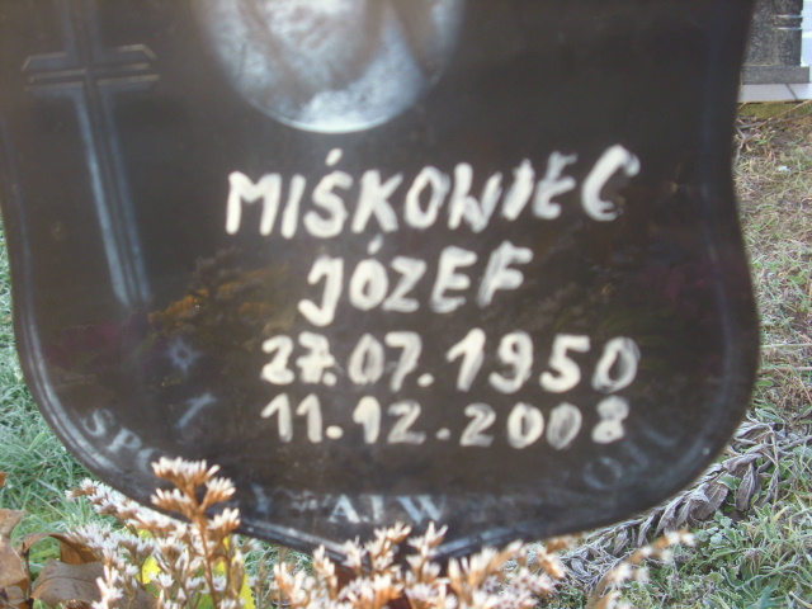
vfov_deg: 32.2
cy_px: 304
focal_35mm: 45
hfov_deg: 42.1
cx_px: 406
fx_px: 1056
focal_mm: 7.6
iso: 100
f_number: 3.1
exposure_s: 1/60
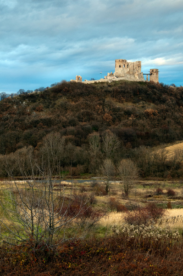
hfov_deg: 25.7
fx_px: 401
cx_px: 92
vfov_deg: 37.9
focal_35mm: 52
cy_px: 138
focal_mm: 35
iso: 800
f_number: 8
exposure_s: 1/50
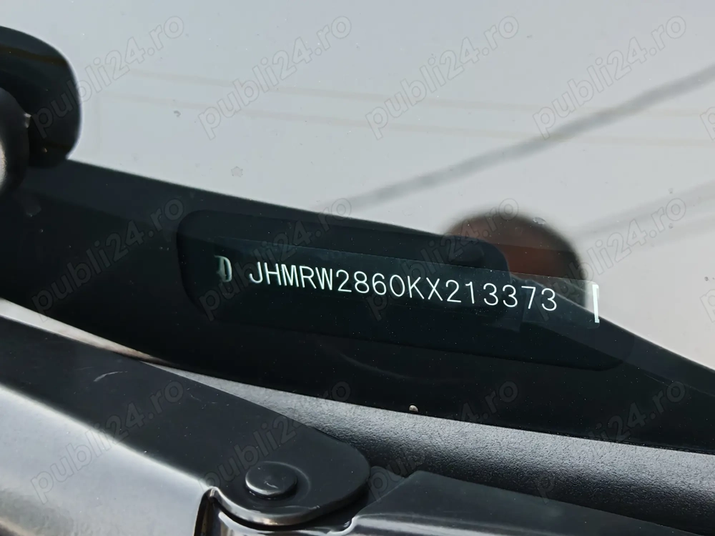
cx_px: 358
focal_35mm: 72
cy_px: 268
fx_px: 1487
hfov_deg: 27.0
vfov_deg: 20.4
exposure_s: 1/50
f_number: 2
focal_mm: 6.83
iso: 400
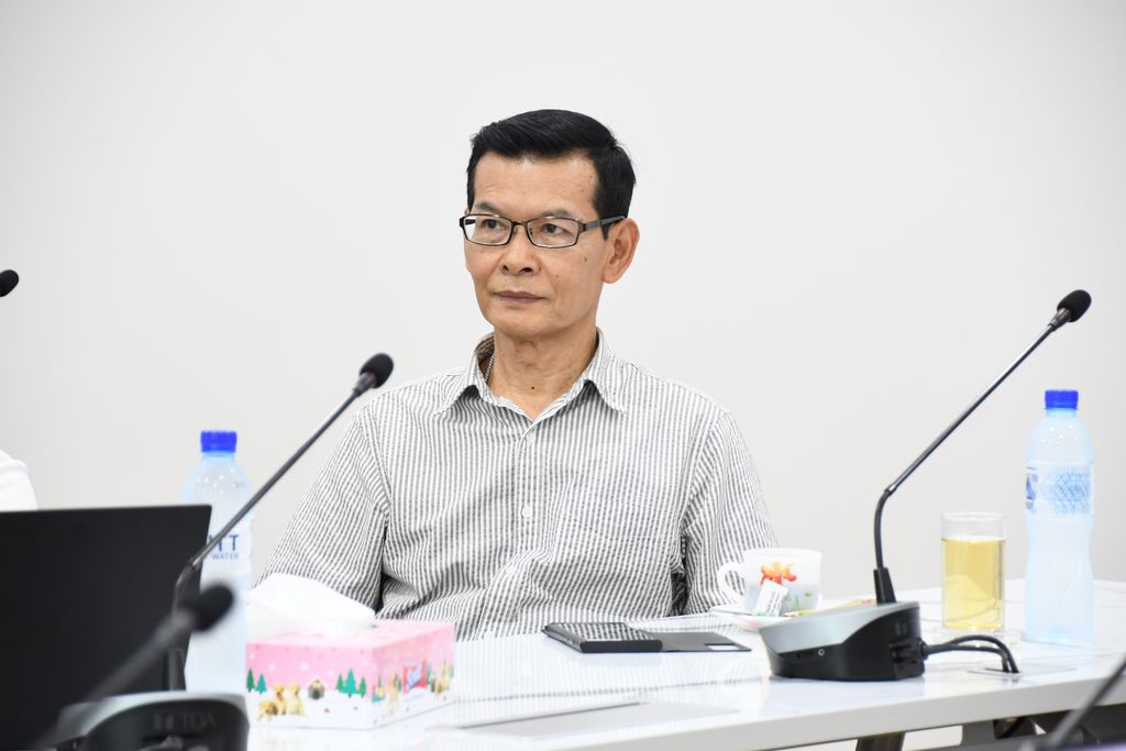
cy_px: 376
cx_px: 563
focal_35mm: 202
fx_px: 6319
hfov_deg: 10.2
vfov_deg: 6.8
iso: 1600
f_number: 6
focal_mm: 135
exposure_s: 1/25
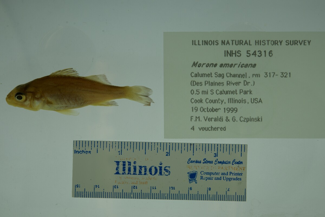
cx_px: 162
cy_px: 108
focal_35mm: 60
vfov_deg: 22.6
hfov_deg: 33.4
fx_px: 542
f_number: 10
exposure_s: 1/200
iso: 100
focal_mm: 60
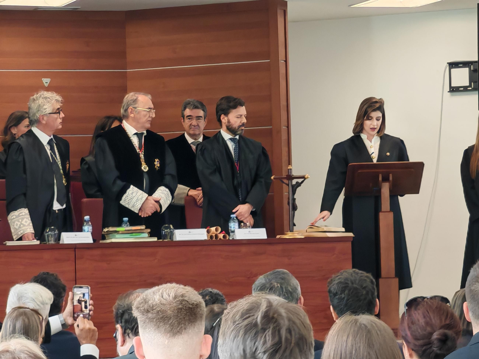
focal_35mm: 159
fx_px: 2200
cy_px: 180
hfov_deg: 12.4
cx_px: 240
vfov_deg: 9.3
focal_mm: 8.67
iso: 250
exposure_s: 1/50
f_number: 2.4
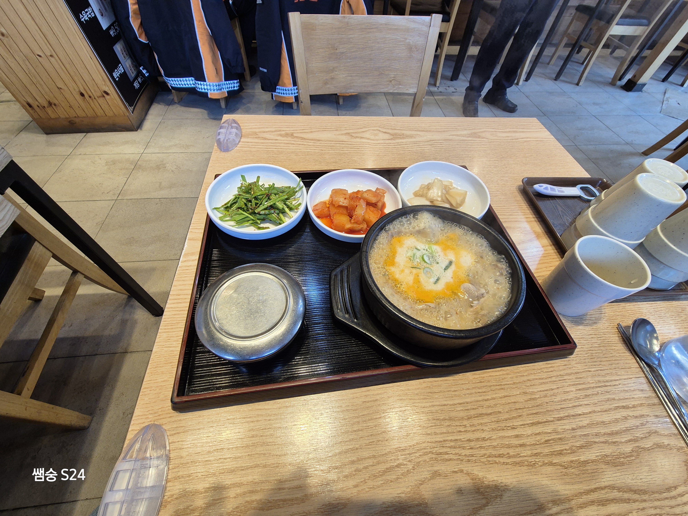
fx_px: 258
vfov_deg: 89.9
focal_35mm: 13
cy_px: 258
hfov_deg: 106.2
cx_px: 344
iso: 80
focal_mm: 2.2
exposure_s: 1/120
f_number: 2.2
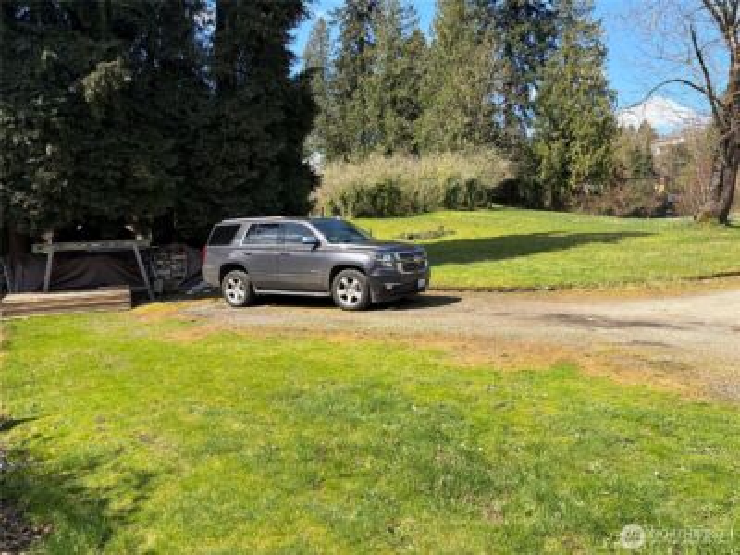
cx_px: 370
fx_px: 556
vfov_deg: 53.1
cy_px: 278
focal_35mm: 26
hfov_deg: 67.3
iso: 50
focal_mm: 5.96
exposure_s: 1/1451
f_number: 1.6
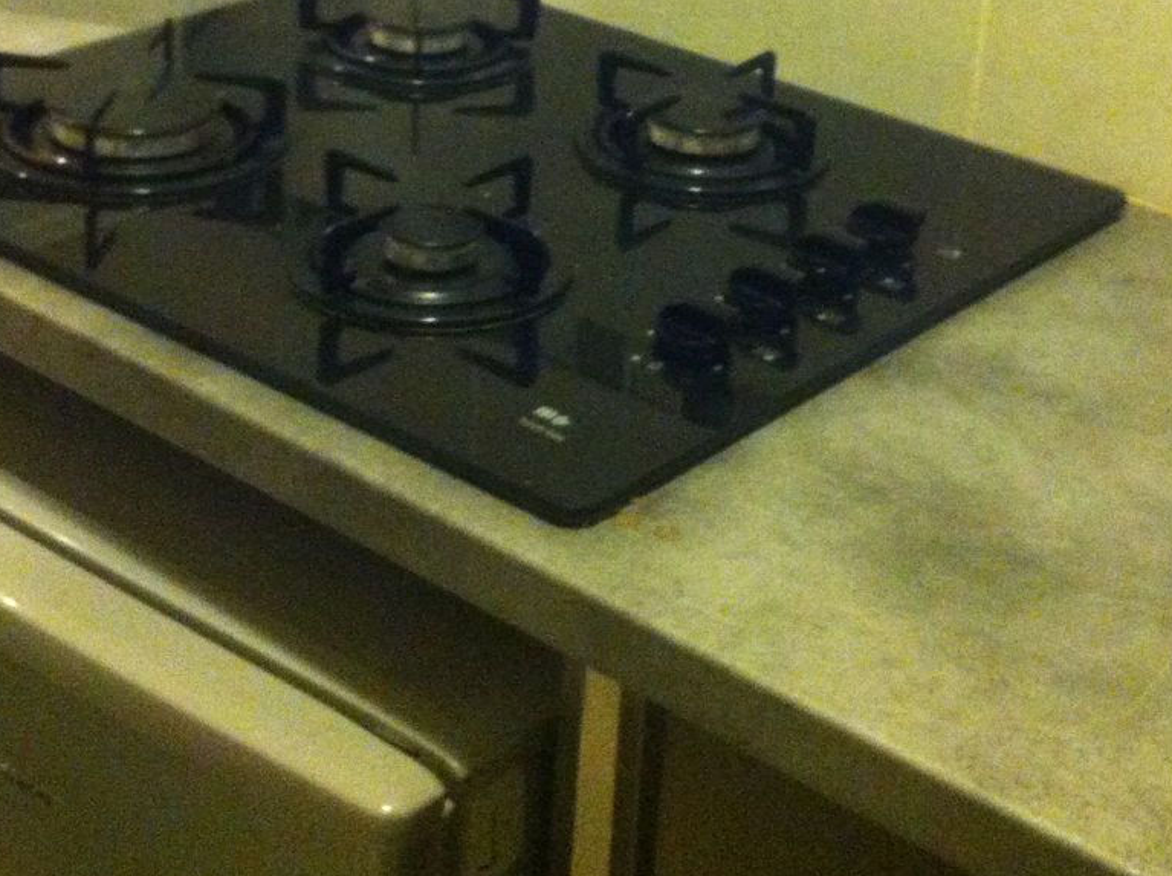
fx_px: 2468
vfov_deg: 19.7
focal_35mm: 73
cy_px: 68
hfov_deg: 26.7
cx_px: 602
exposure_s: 1/17
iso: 640
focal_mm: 3.85
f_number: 2.8
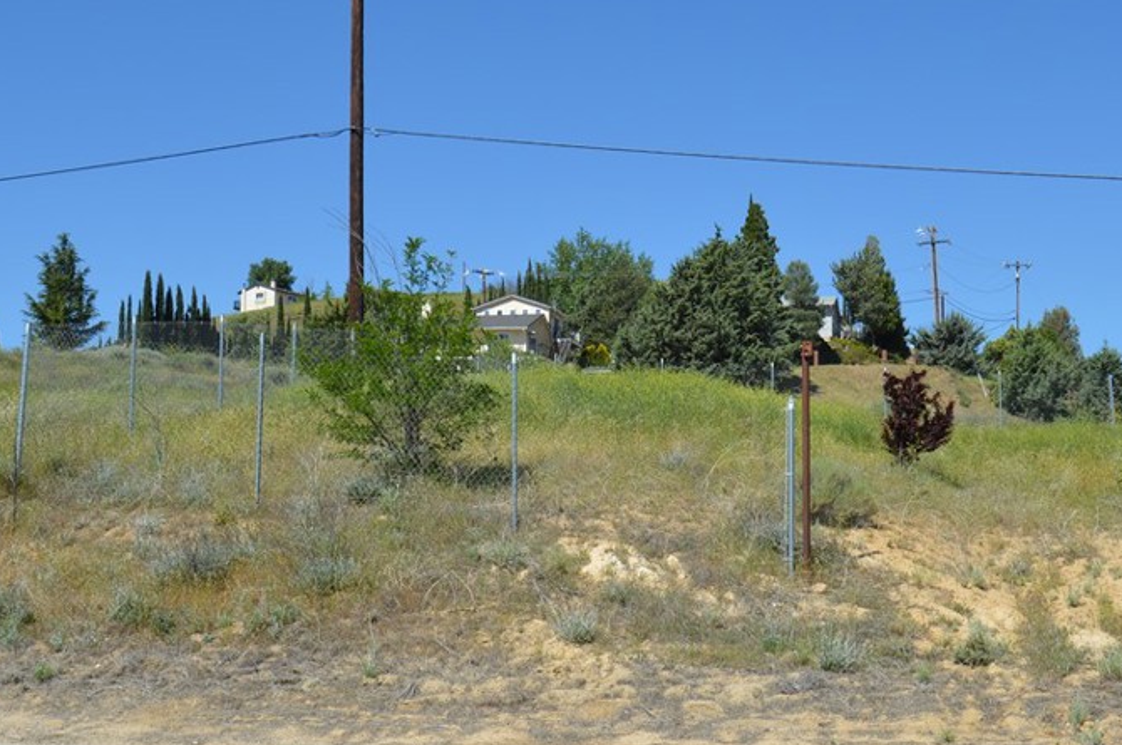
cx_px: 678
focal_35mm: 55
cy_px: 422
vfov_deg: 24.5
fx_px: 1712
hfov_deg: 36.1
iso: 100
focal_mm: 24
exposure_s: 1/320
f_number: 9
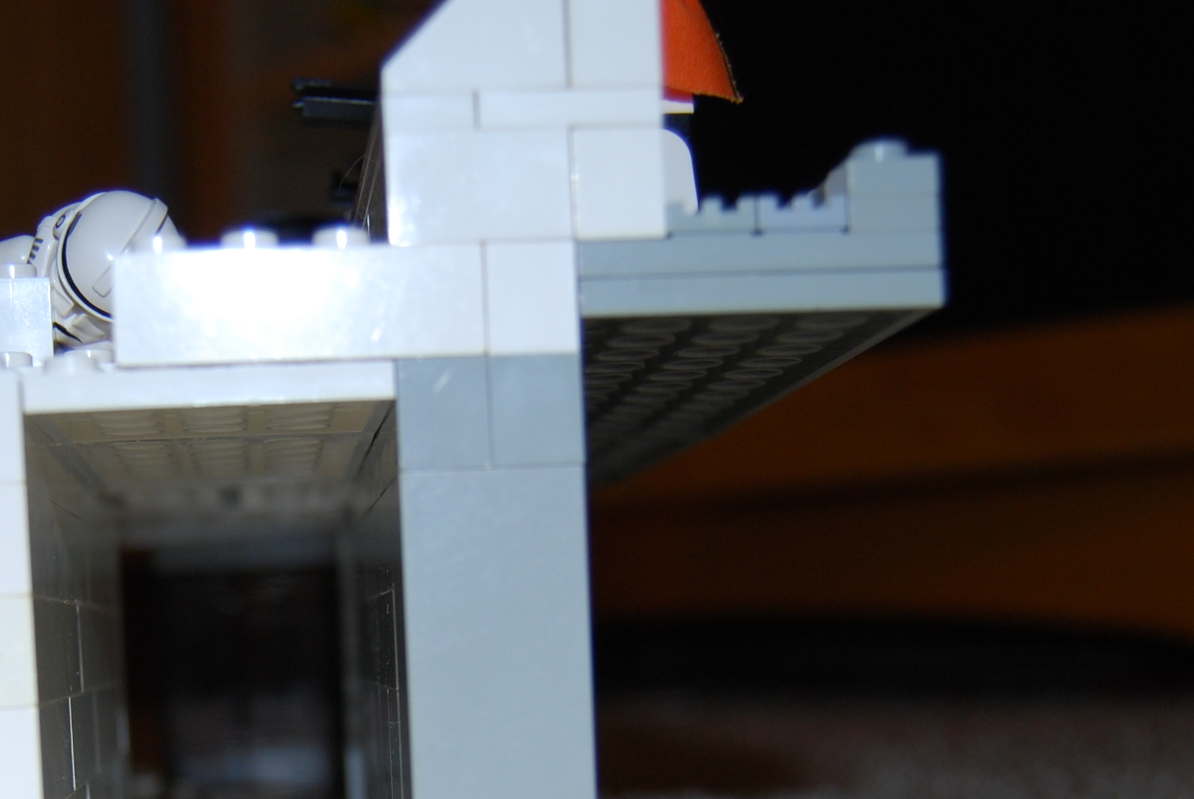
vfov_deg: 20.6
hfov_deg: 30.9
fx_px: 2129
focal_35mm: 64
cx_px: 343
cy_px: 798
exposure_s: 1/60
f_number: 3.5
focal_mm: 19
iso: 180
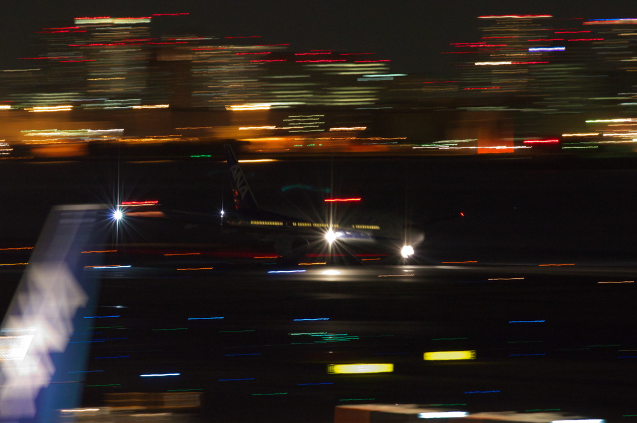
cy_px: 212
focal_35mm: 450
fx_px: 7952
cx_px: 318
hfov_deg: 4.6
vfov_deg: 3.0
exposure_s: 1/4
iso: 6400
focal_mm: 300
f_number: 10
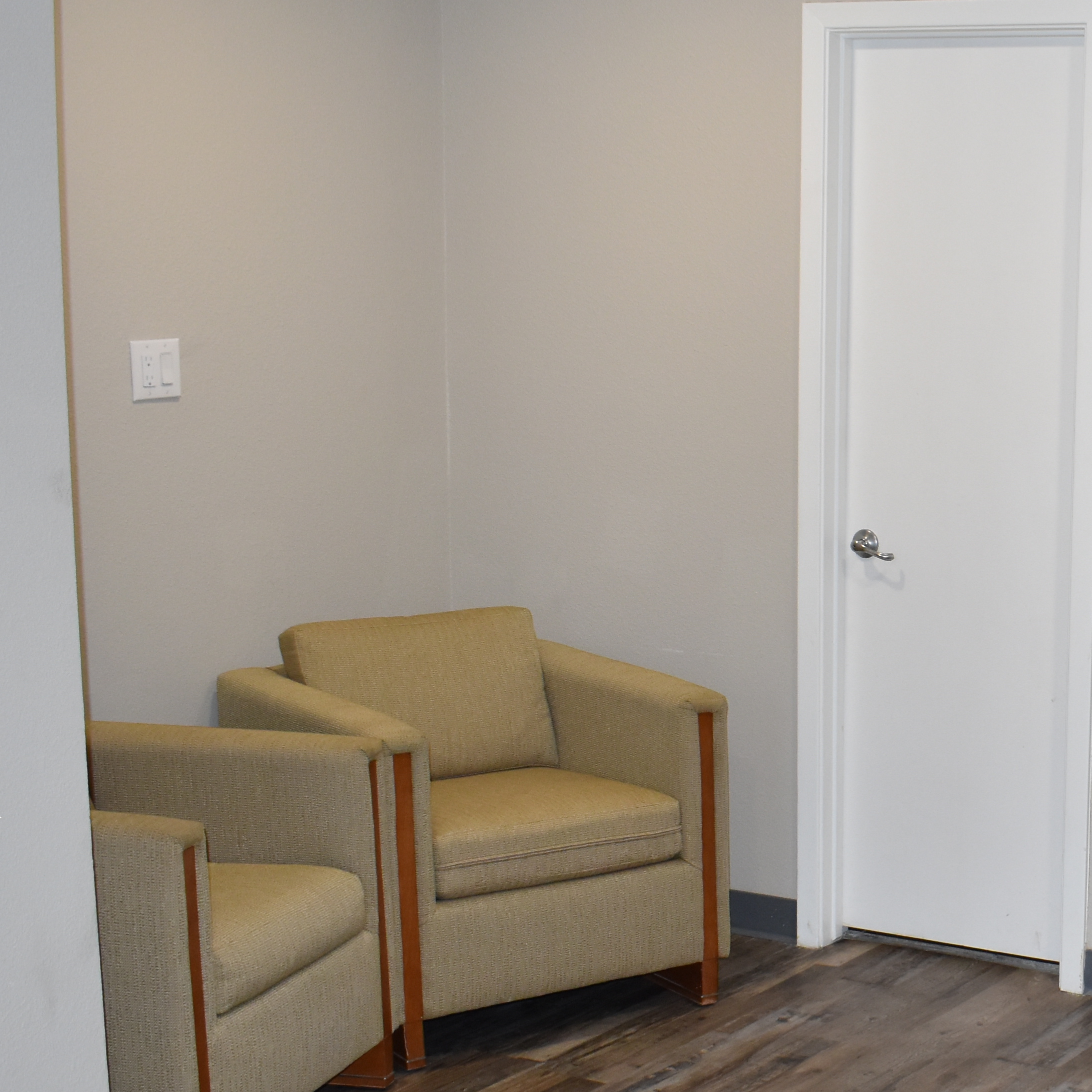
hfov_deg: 25.3
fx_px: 2248
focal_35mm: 63
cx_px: 1202
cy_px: 673
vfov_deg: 27.2
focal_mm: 18
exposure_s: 1/100
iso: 800
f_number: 5
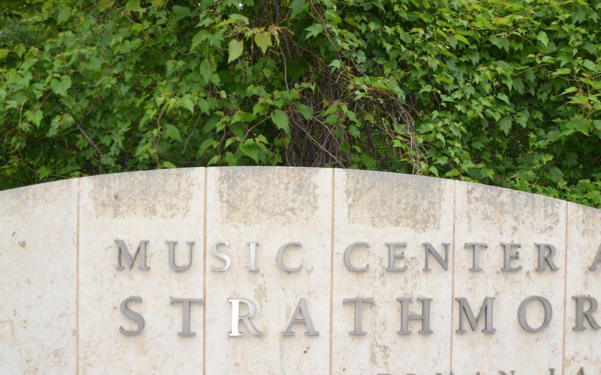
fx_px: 671
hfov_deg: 48.1
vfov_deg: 31.2
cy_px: 203
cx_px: 335
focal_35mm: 41
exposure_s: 1/200
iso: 100
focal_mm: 18
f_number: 5.6
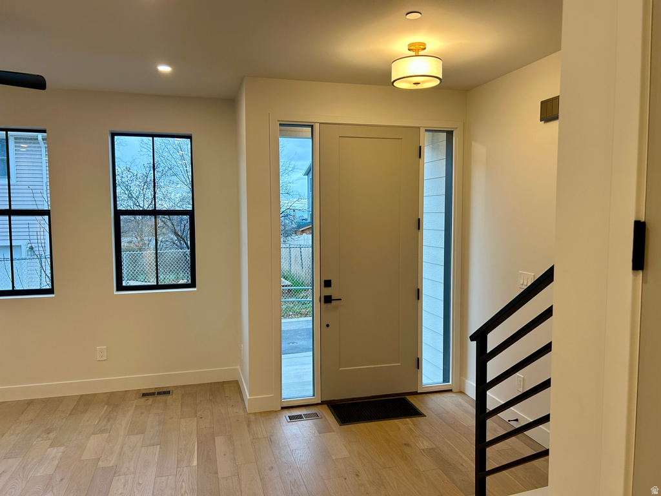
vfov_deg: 53.1
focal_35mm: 26
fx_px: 496
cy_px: 248
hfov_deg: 67.3
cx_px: 330
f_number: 1.5
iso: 80
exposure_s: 1/120
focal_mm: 5.7
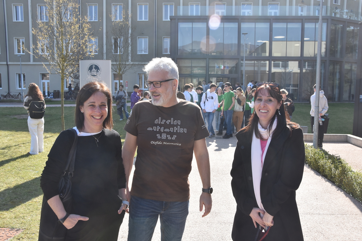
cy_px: 120
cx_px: 181
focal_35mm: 33
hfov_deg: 57.2
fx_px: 332
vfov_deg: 40.0
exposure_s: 1/500
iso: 450
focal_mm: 22
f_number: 8
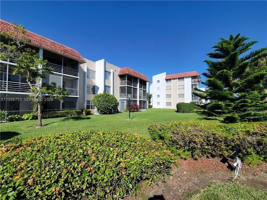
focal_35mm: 13
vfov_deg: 89.9
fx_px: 100
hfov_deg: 106.2
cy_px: 100
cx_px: 134
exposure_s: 1/1619
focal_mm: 2.2
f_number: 2.2
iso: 50
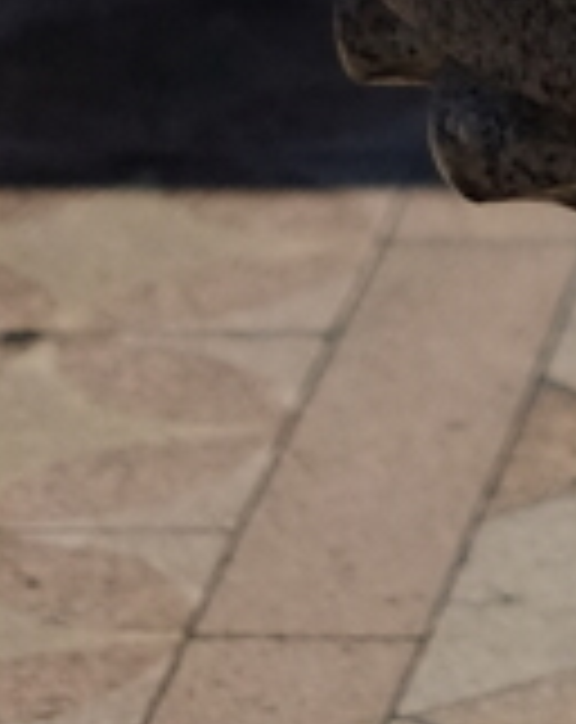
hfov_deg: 3.2
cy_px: -2266
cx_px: 1994
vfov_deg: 3.8
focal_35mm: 476
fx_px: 10182
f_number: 1.4
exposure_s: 1/32000
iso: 400
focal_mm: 35
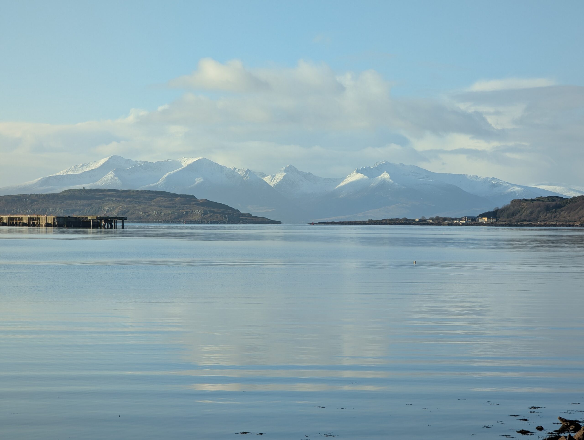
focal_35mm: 117
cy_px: 220
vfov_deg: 12.7
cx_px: 292
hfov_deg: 16.8
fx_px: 1977
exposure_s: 1/202
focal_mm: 19
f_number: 3.5
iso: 21
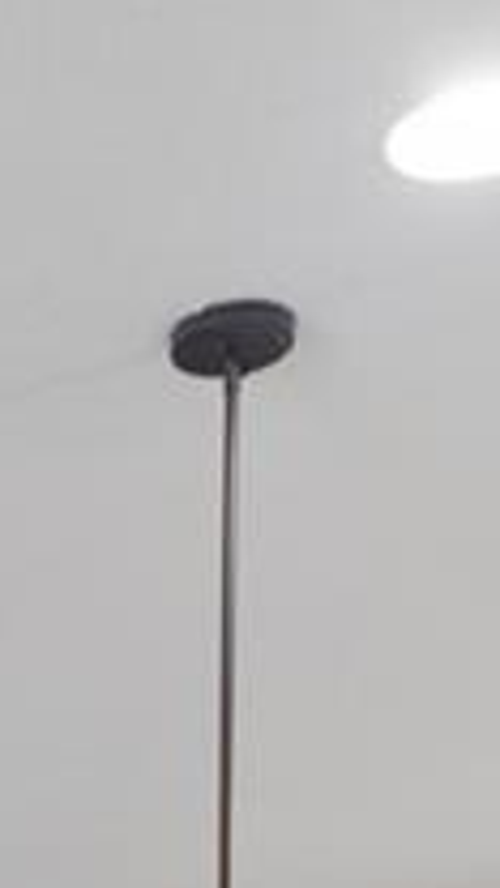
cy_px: 1857
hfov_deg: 8.7
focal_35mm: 121
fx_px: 2852
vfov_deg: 14.3
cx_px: -863
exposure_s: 1/6
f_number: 4.5
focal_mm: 10
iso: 400
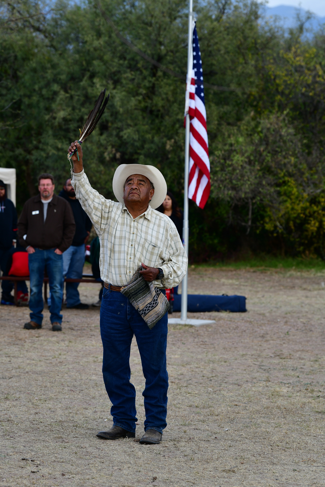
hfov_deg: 7.8
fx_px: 2370
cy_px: 244
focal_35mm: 175
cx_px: 162
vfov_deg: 11.7
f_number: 8
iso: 250
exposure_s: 1/250
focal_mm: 175
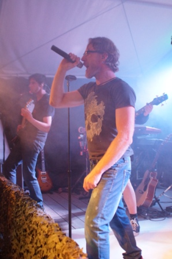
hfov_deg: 31.8
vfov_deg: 46.4
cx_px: 86
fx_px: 301
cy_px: 130
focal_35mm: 42
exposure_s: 1/60
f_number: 4
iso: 2500
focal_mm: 28
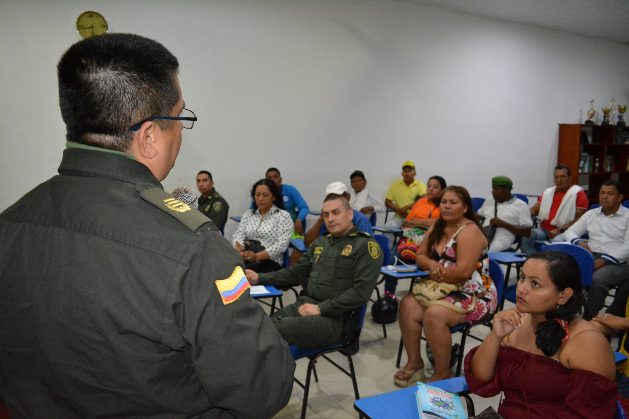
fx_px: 472
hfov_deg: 67.4
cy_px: 210
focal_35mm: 27
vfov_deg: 47.9
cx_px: 314
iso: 2500
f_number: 3.5
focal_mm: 18
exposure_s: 1/60
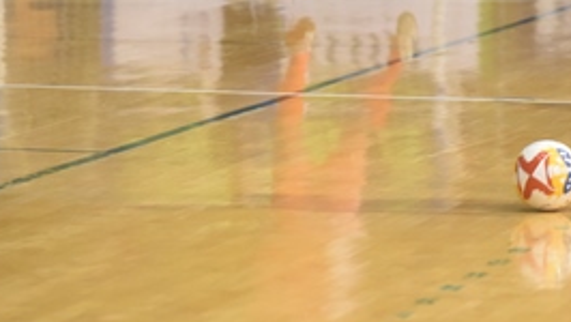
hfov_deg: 5.7
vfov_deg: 3.2
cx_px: 655
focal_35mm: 378
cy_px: -47
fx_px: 5727
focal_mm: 120
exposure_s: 1/500
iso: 2500
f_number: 4
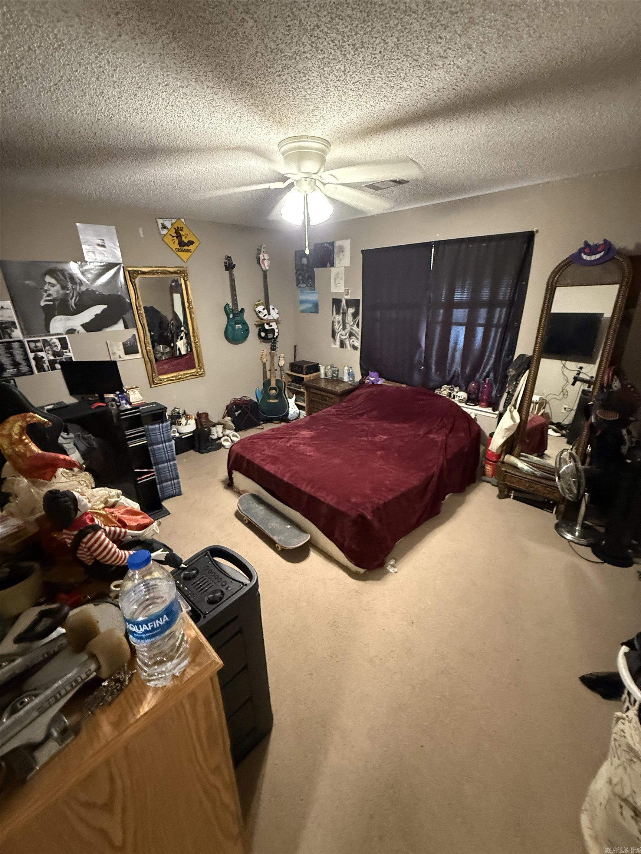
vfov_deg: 102.1
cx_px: 320
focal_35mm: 14
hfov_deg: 85.7
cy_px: 427
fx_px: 346
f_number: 2.2
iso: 1000
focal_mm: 2.22
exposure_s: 1/40
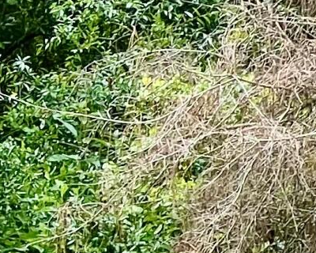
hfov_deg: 3.4
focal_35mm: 563
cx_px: -563
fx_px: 5265
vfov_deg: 2.7
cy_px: 685
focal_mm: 9
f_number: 2.8
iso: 32
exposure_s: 1/148
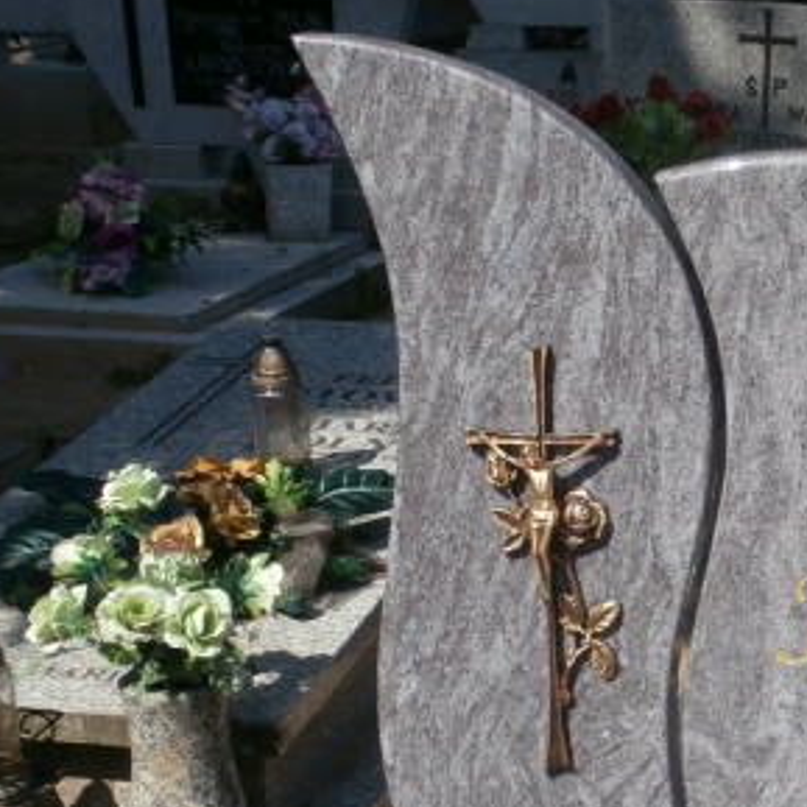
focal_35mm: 92
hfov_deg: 18.2
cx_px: 868
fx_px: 2427
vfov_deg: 18.7
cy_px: 648
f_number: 4.2
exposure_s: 1/640
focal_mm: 8.29
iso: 100
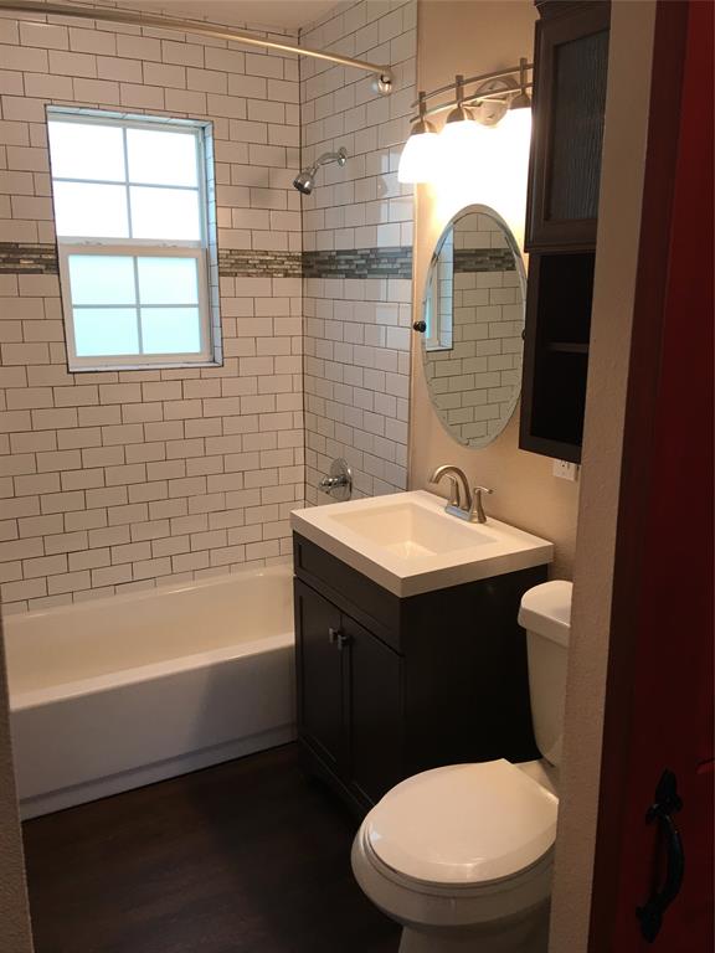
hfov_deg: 48.2
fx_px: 799
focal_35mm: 29
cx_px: 358
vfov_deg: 61.7
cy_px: 476
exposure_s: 1/30
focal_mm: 4.15
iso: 32
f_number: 2.2
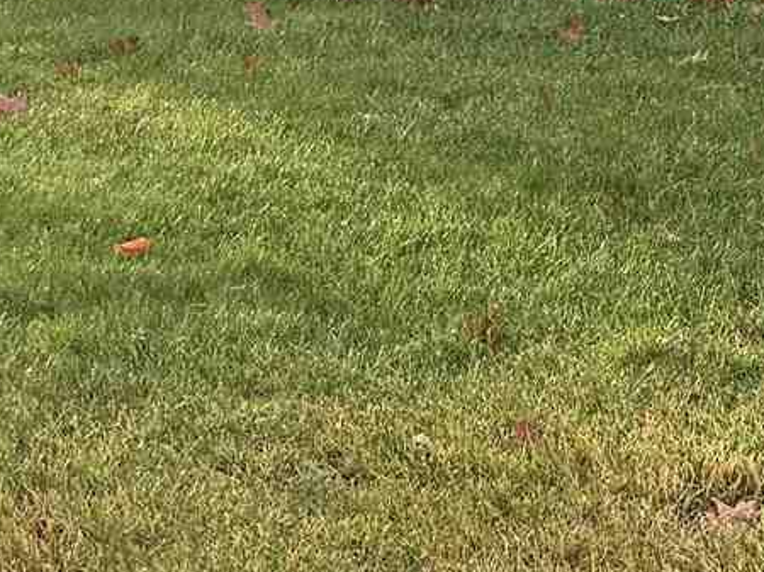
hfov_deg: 12.0
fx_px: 3618
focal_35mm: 164
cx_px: 299
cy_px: -134
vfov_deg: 8.9
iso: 100
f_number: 1.78
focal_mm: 6.76
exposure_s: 1/1091
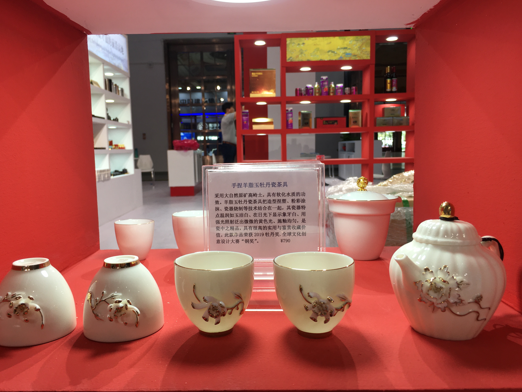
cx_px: 256
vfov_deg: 46.8
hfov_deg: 60.0
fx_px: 452
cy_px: 200
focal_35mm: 30
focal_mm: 4.15
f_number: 2.2
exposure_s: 1/100
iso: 25
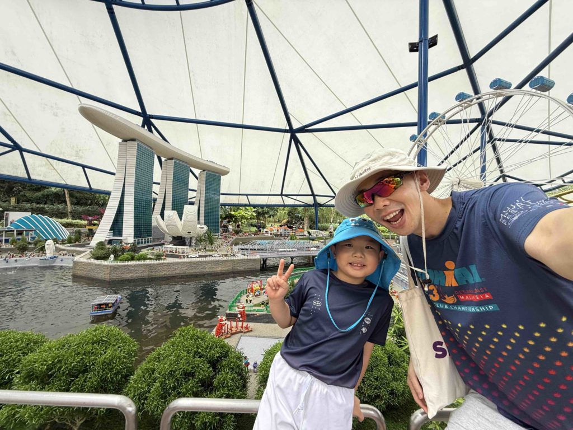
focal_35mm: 14
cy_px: 215
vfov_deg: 85.7
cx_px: 286
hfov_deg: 102.1
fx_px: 232
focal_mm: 2.22
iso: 50
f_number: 2.2
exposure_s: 1/236
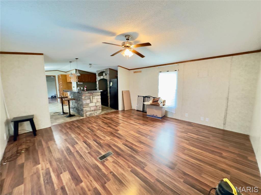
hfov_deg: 102.1
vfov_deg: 85.7
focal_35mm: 14
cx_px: 130
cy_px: 98
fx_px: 106
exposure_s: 1/30
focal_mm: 2.22
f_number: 2.2
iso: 1250
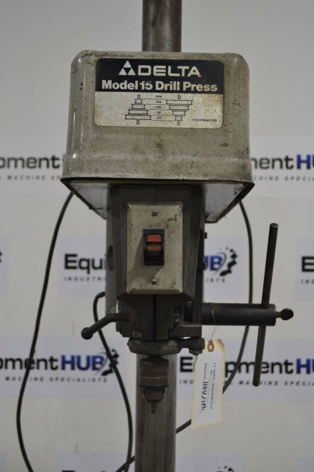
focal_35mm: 48
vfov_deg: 41.1
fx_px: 628
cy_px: 236
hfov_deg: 28.1
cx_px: 157
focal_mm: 32
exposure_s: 1/40
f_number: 4.8
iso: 400
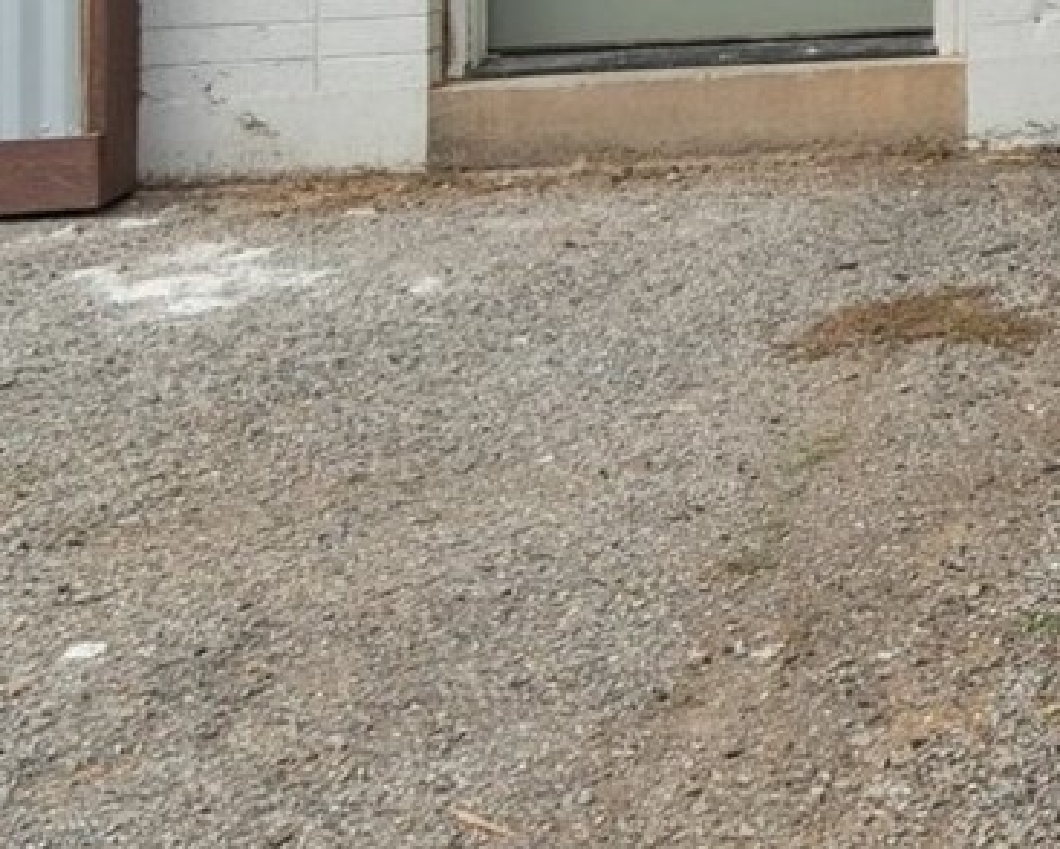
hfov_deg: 17.1
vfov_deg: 17.6
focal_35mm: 78
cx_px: 2181
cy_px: -443
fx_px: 2448
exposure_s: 1/1250
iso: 200
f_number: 6.3
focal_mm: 10
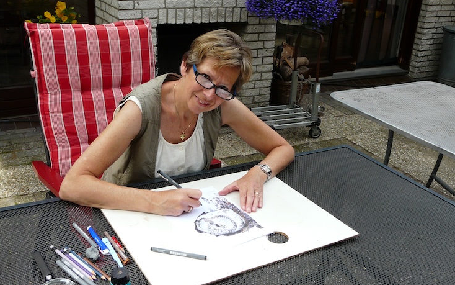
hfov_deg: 50.4
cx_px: 232
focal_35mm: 39
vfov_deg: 32.8
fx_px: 484
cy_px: 128
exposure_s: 1/200
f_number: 4.5
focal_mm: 5.9
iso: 100
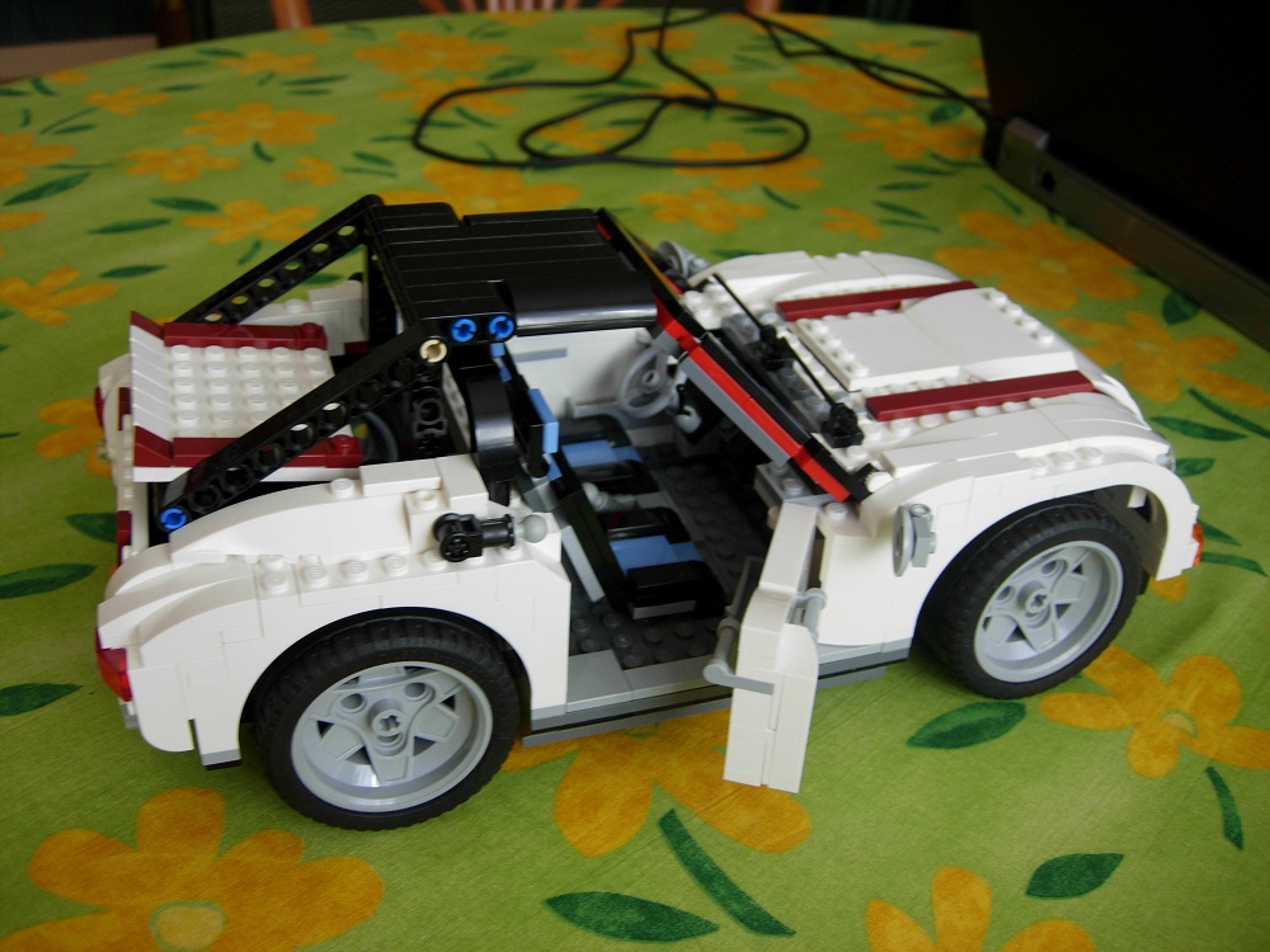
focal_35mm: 36
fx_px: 1321
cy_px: 476
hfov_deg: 51.4
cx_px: 635
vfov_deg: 39.7
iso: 50
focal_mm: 7.5
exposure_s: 1/34.8
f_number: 2.7
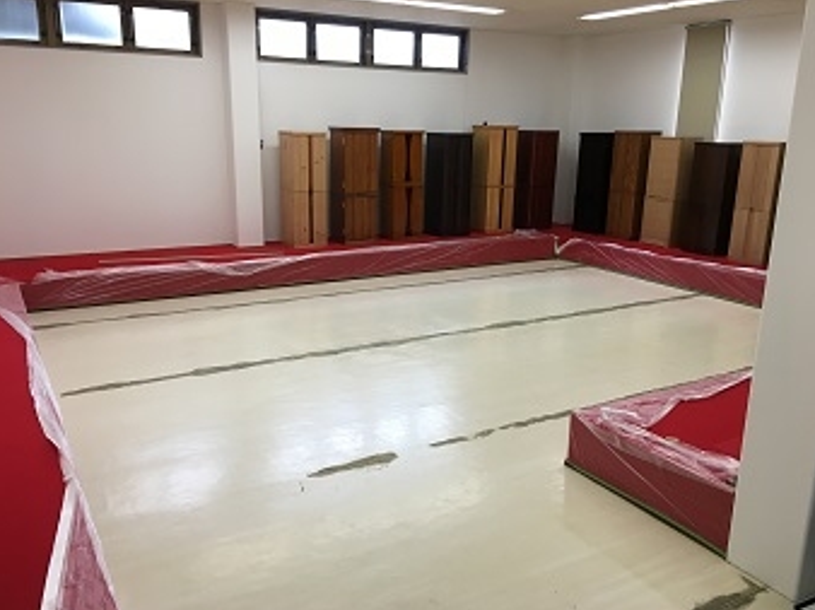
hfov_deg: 60.0
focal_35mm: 30
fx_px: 706
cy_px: 311
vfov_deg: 46.7
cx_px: 408
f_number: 2.2
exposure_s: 1/40
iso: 32
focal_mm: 4.2
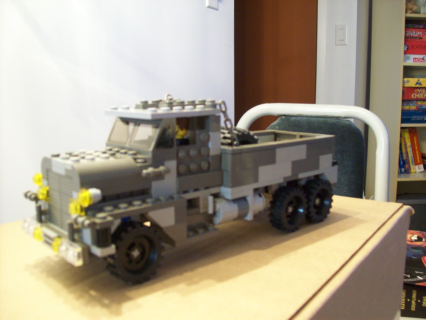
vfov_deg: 39.6
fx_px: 443
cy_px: 160
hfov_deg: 51.4
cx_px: 213
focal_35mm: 36
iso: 177
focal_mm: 6
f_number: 2.7
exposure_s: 1/8
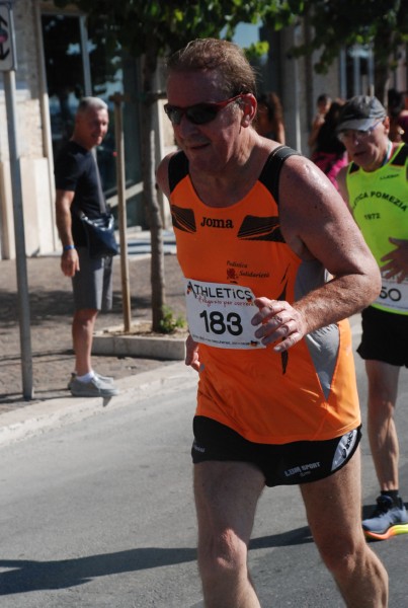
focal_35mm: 112
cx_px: 204
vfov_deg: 18.1
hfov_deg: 12.2
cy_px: 304
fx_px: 1903
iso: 1000
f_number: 7.1
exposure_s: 1/2000
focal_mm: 75
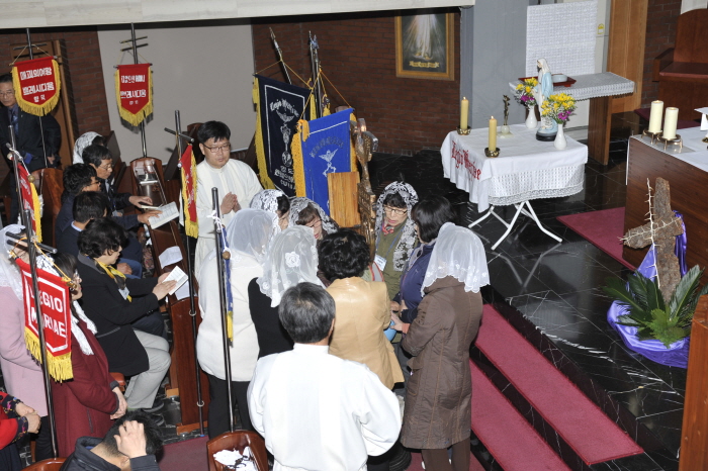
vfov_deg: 27.0
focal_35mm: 50
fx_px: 983
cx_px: 354
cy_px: 236
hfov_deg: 39.6
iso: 200
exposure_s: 1/60
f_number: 5.6
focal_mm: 50
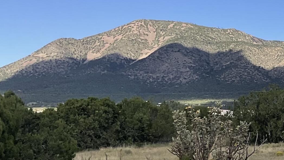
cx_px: 397
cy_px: 90
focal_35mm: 90
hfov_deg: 20.9
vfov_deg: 13.4
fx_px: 678
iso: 16
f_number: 1.8
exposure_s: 1/1279
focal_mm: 3
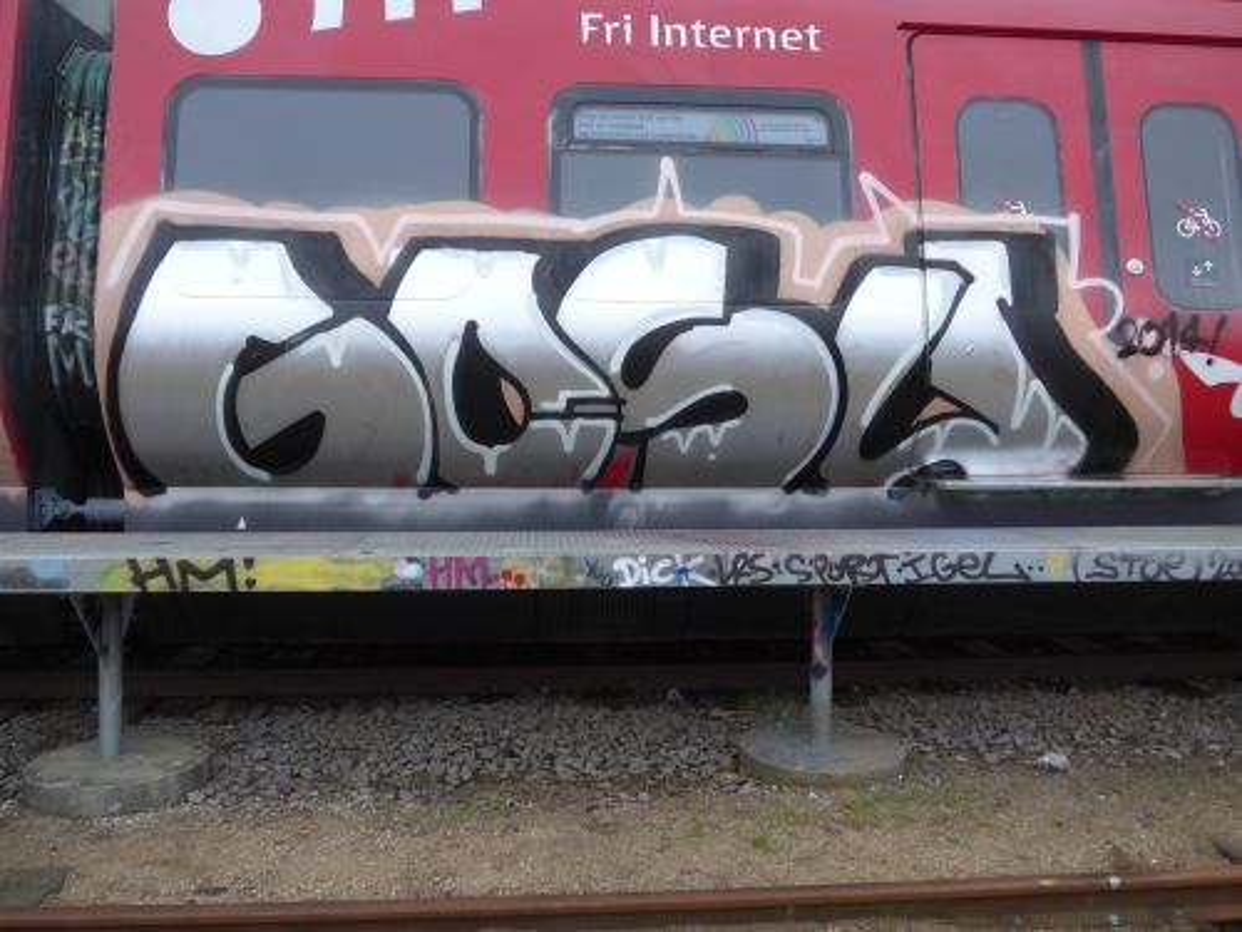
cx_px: 621
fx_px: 1041
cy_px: 466
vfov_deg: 48.2
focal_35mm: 29
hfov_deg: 61.7
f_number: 2
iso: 160
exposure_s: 1/60
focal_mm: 6
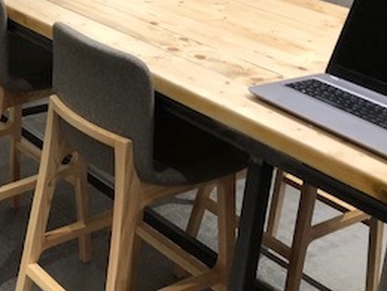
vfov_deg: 20.6
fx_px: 771
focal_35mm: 69
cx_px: -30
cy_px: 0
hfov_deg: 26.2
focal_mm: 3.99
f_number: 1.8
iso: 40
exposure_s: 1/33
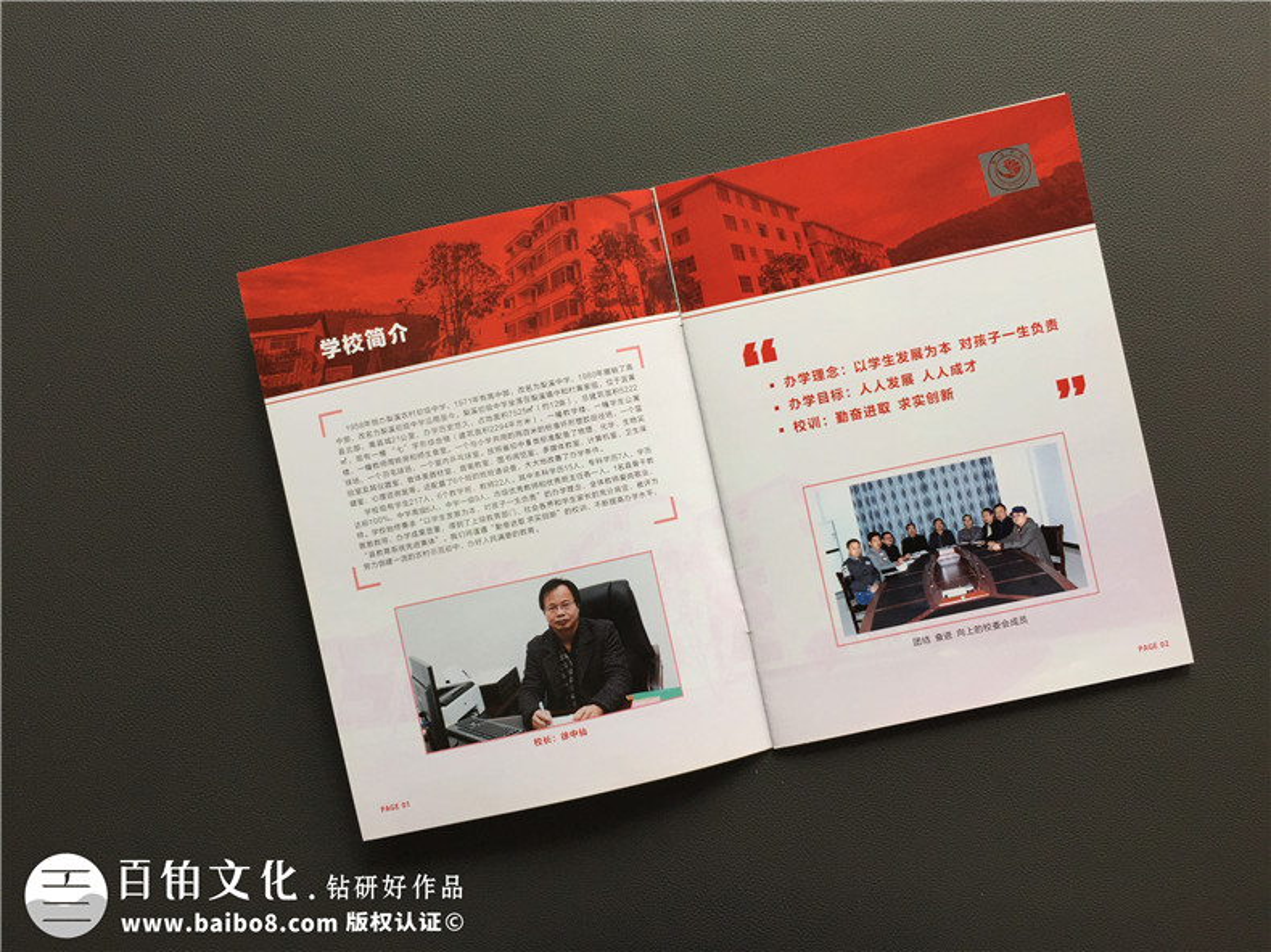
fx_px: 1064
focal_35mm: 29
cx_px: 636
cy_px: 476
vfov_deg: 48.2
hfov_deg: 61.7
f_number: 2.2
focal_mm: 4.15
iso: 50
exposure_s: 1/100
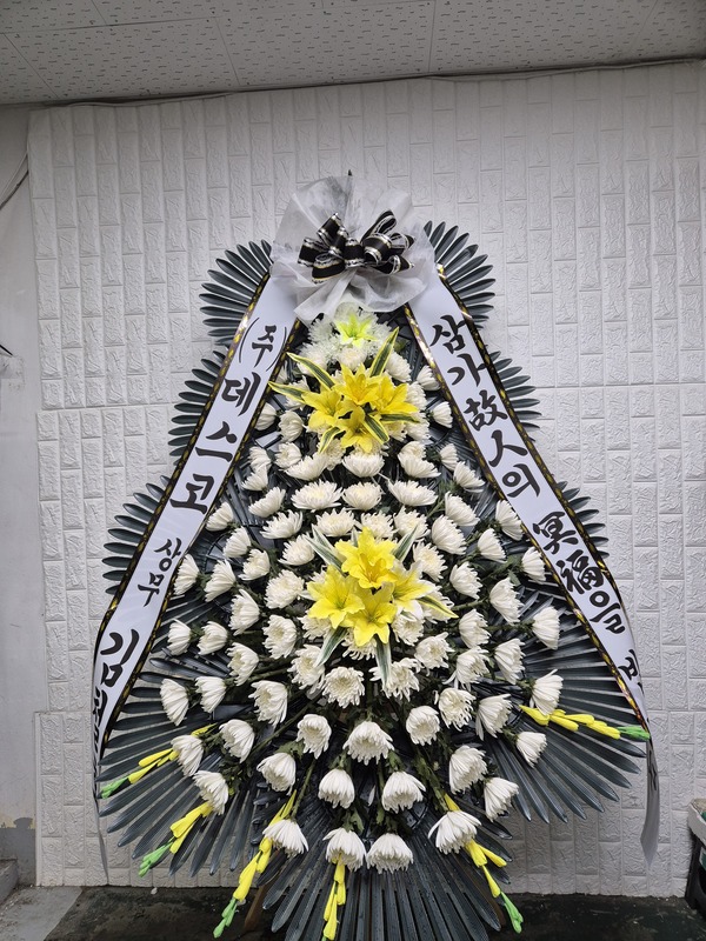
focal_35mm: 23
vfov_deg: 73.9
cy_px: 470
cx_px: 353
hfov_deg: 58.9
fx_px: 625
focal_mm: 5.4
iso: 200
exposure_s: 1/120
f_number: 1.8
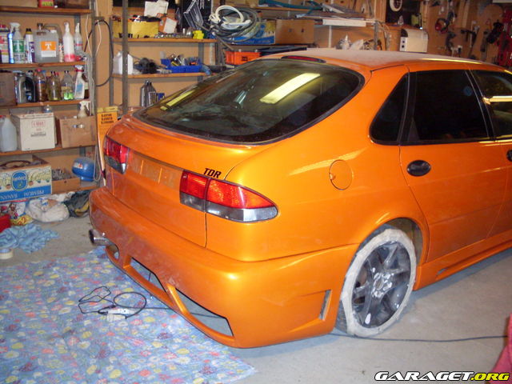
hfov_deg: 49.0
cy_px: 192
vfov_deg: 37.7
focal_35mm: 38
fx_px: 562
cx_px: 256
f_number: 2.8
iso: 240
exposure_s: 1/45
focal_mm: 6.3
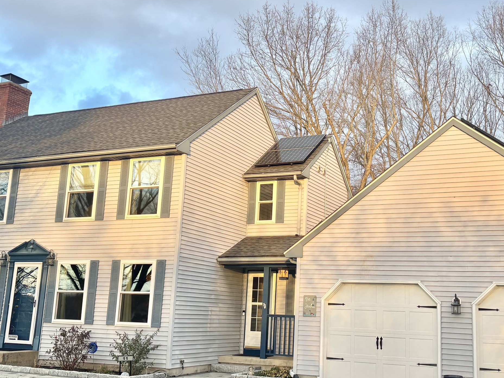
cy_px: 188
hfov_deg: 43.7
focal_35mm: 43
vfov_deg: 33.6
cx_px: 295
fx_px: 626
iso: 32
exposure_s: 1/135
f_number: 1.6
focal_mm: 5.96
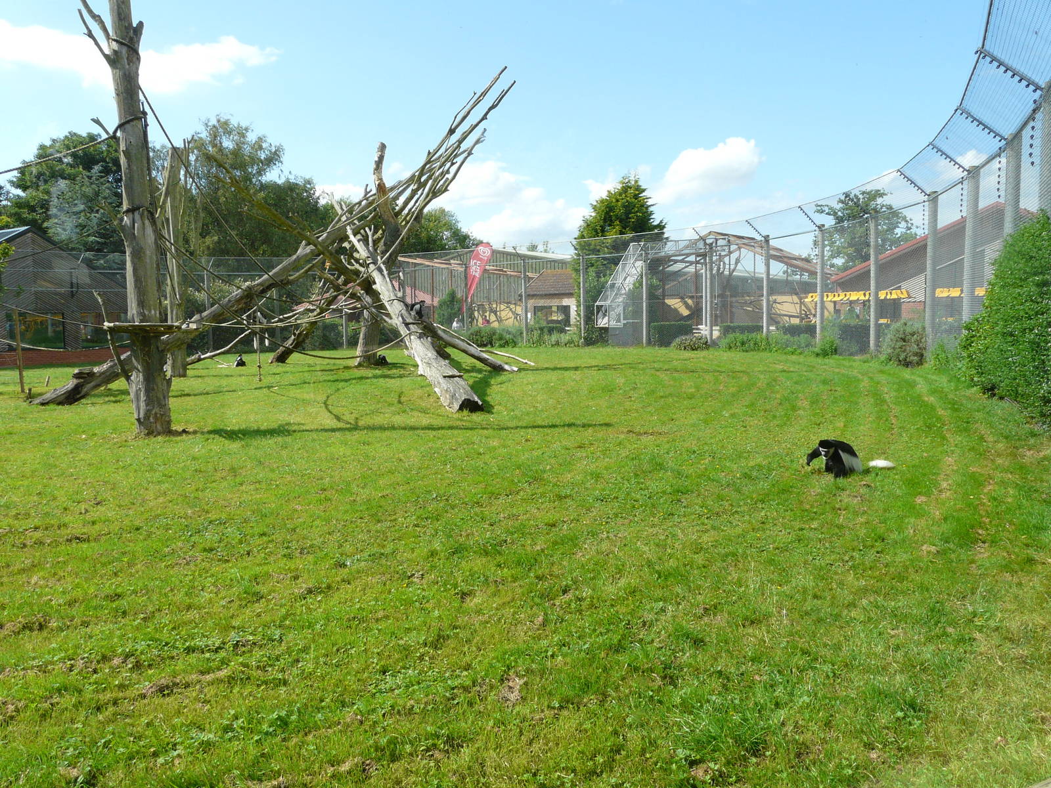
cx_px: 526
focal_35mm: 28
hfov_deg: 63.4
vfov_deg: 49.7
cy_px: 394
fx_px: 850
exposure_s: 1/250
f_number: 5.6
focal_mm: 4.6
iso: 100
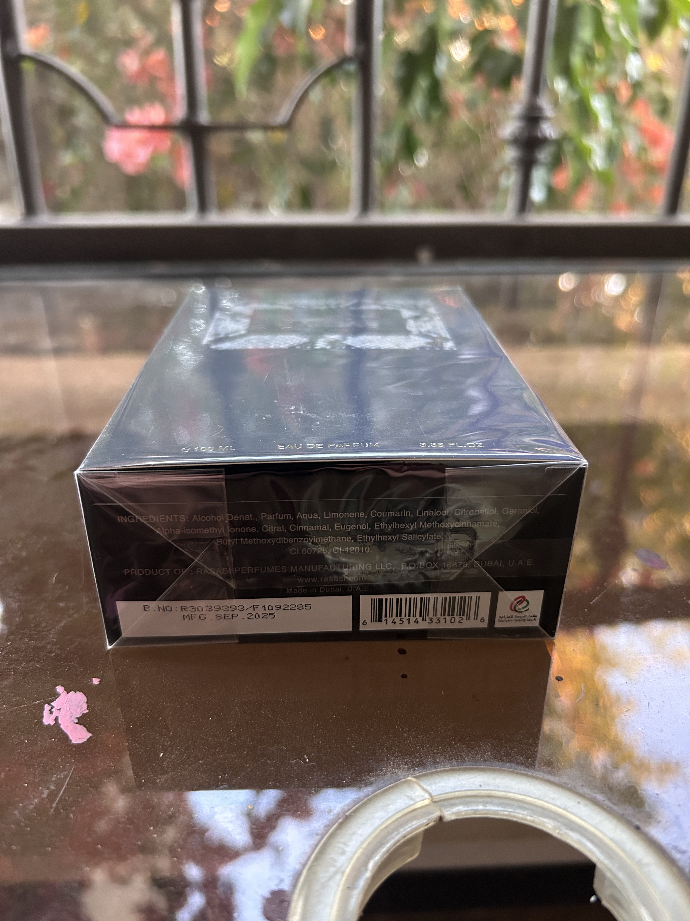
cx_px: 345
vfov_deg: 67.3
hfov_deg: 53.1
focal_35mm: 26
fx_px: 691
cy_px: 460
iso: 500
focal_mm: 5.7
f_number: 1.5
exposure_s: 1/43
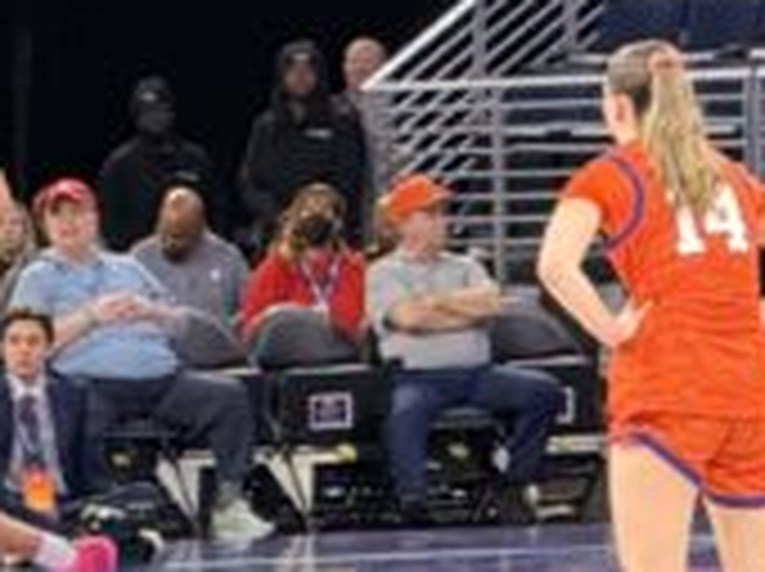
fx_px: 11983
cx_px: -724
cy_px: -54
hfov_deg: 3.6
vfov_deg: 2.7
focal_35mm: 543
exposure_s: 1/120
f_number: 2.8
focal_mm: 15.66
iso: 200
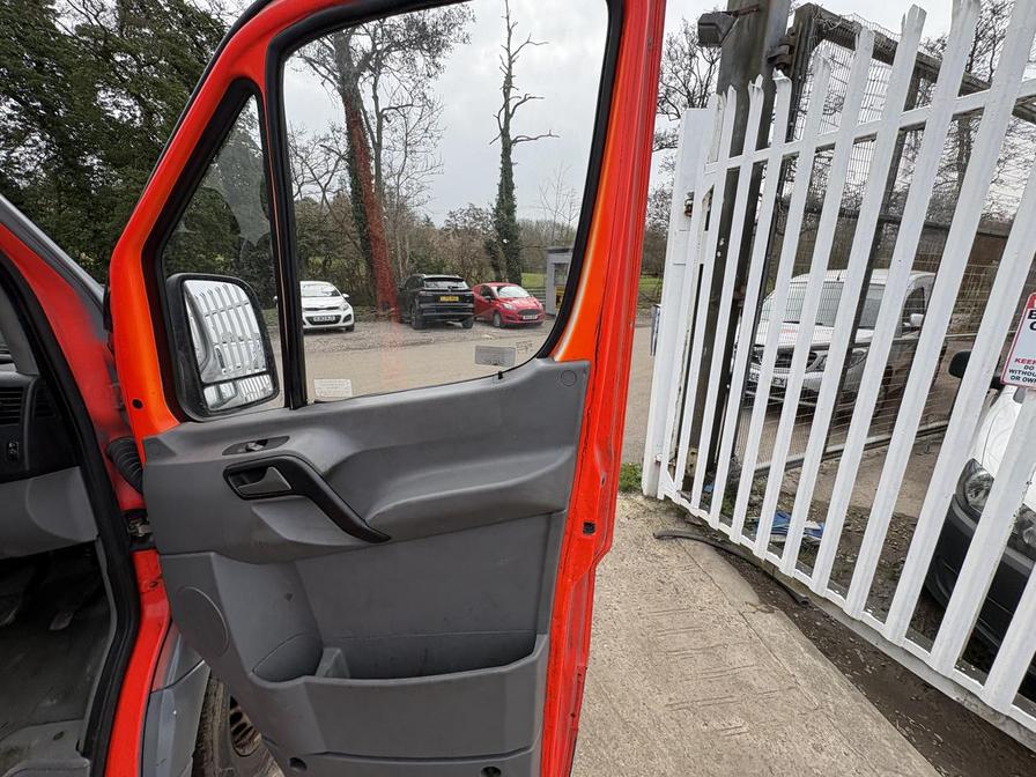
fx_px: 419
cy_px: 388
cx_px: 518
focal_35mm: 14
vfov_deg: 85.7
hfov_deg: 102.1
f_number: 2.2
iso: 40
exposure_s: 1/561
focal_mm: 2.22
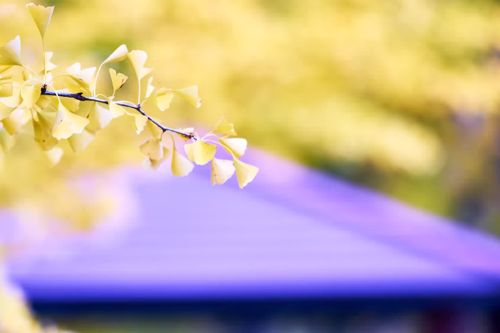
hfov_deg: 7.2
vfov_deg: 4.8
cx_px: 146
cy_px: 135
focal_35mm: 284
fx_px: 3943
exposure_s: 1/640
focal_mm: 200
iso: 100
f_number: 3.2
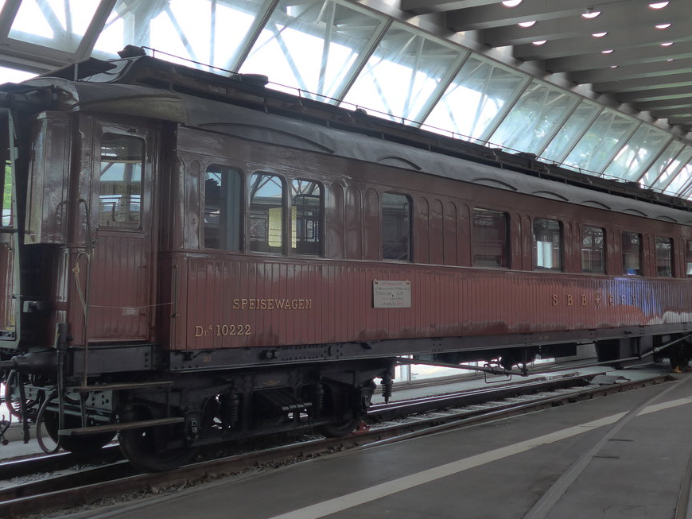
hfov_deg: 46.8
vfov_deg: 35.8
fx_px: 800
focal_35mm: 40
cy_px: 199
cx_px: 352
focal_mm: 6
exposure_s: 1/250
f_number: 2
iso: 160
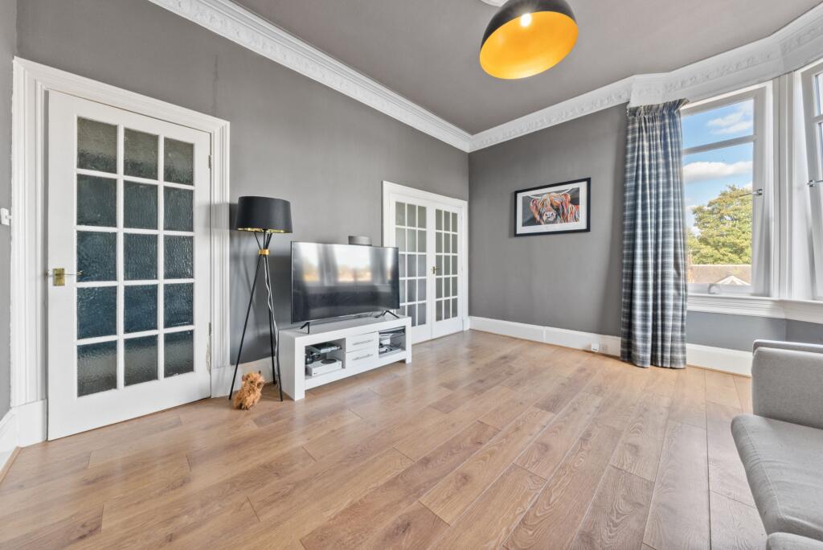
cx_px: 412
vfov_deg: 90.1
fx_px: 274
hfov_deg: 112.6
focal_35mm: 12
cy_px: 275
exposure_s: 1.3
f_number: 18
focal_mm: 12
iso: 640
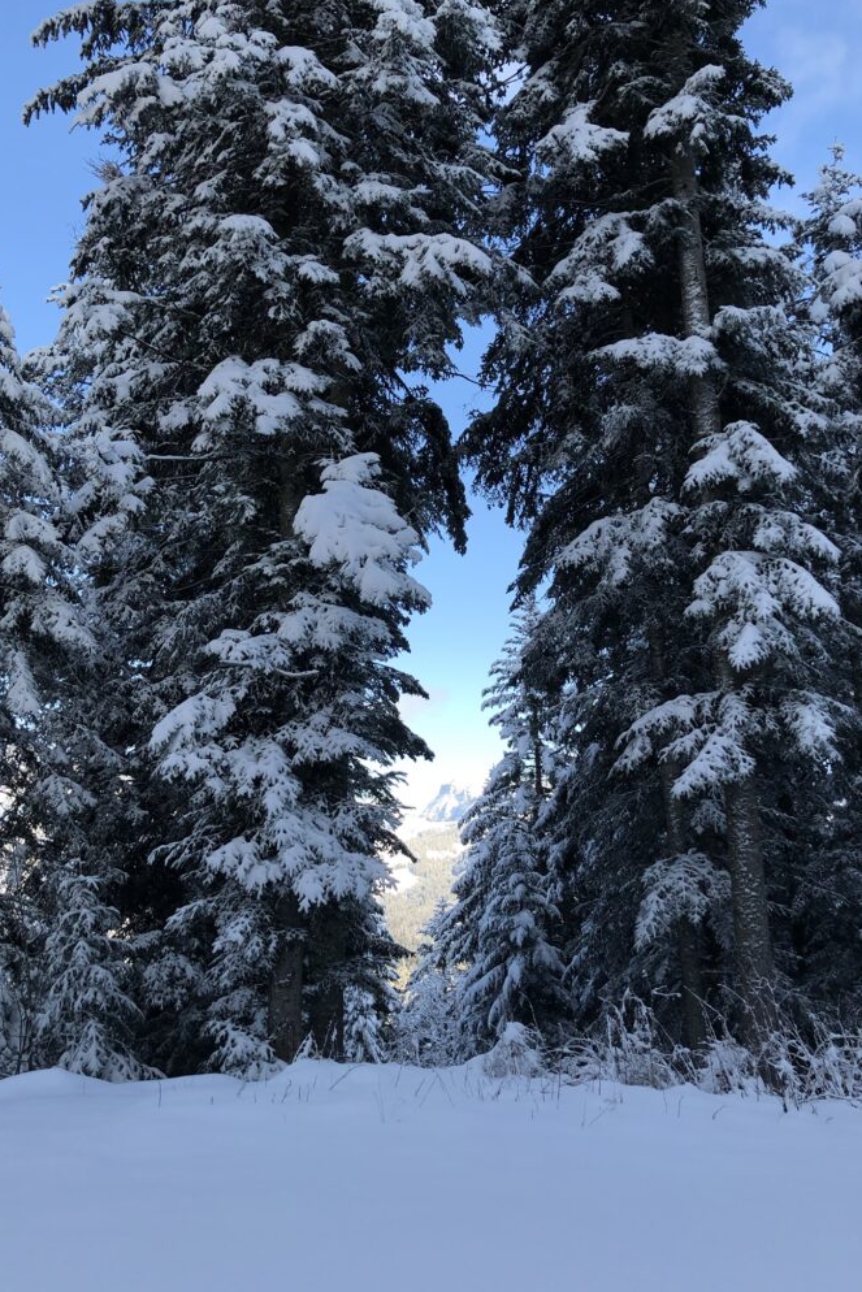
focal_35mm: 30
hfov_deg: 43.6
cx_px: 421
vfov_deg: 61.9
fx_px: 1077
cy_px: 637
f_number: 1.8
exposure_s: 1/738
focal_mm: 4
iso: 20
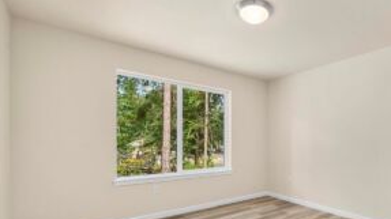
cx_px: 264
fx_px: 197
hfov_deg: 86.1
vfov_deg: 56.9
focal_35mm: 19
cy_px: 148
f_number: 7.1
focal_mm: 13
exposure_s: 1/60
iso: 125
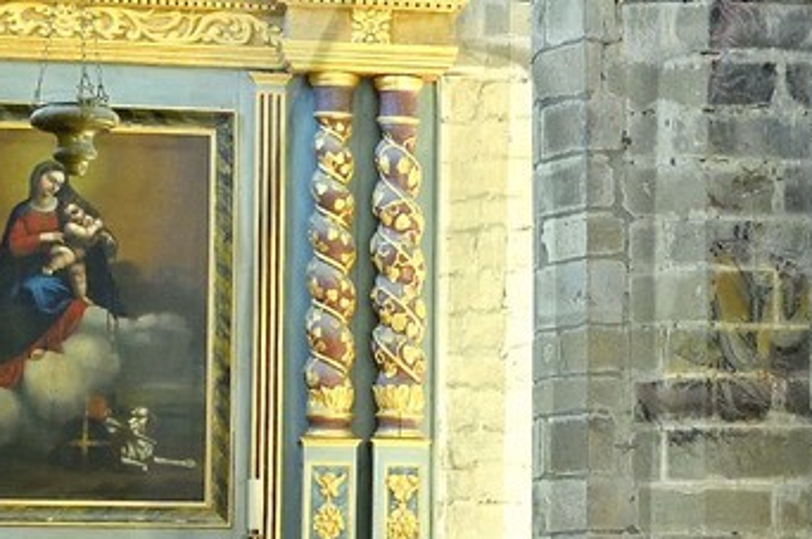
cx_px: 1111
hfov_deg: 11.2
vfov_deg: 7.7
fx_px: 4009
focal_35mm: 178
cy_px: 418
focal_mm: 38
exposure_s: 1/10
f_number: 6.3
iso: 1600
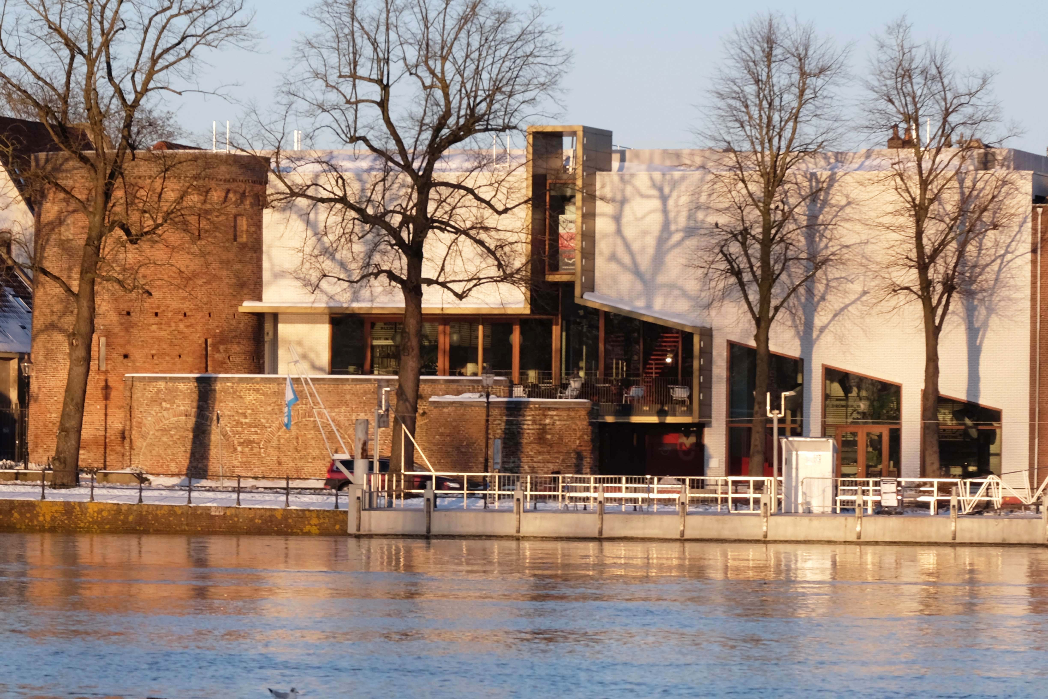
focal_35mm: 129
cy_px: 350
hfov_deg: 15.9
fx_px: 3755
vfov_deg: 10.6
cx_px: 524
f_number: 10
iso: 320
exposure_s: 1/250
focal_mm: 86
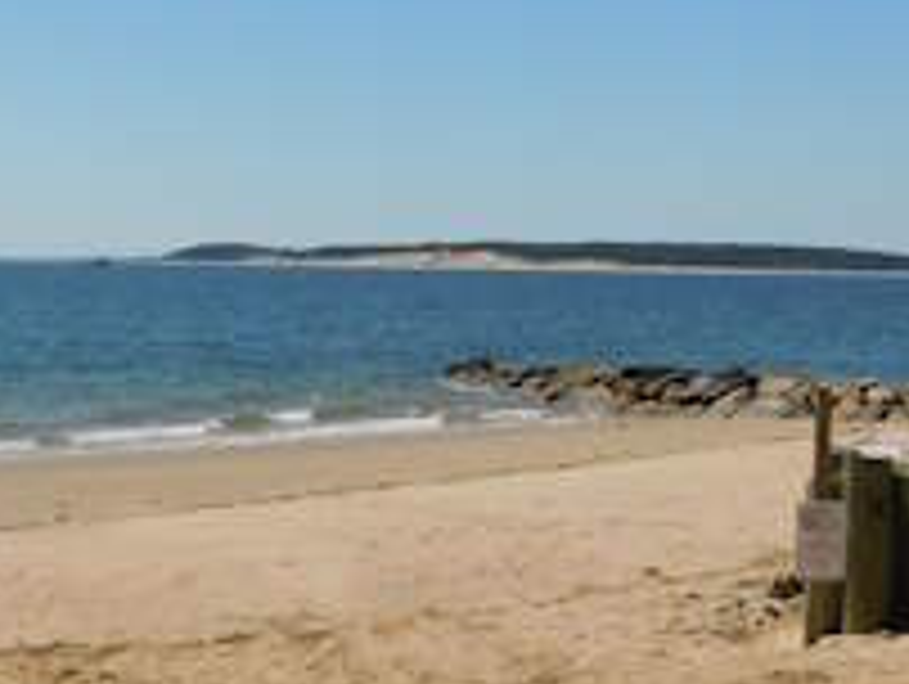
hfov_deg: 25.8
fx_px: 1946
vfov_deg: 19.9
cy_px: 292
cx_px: 184
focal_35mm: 74
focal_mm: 4
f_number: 6
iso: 125
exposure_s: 1/1000
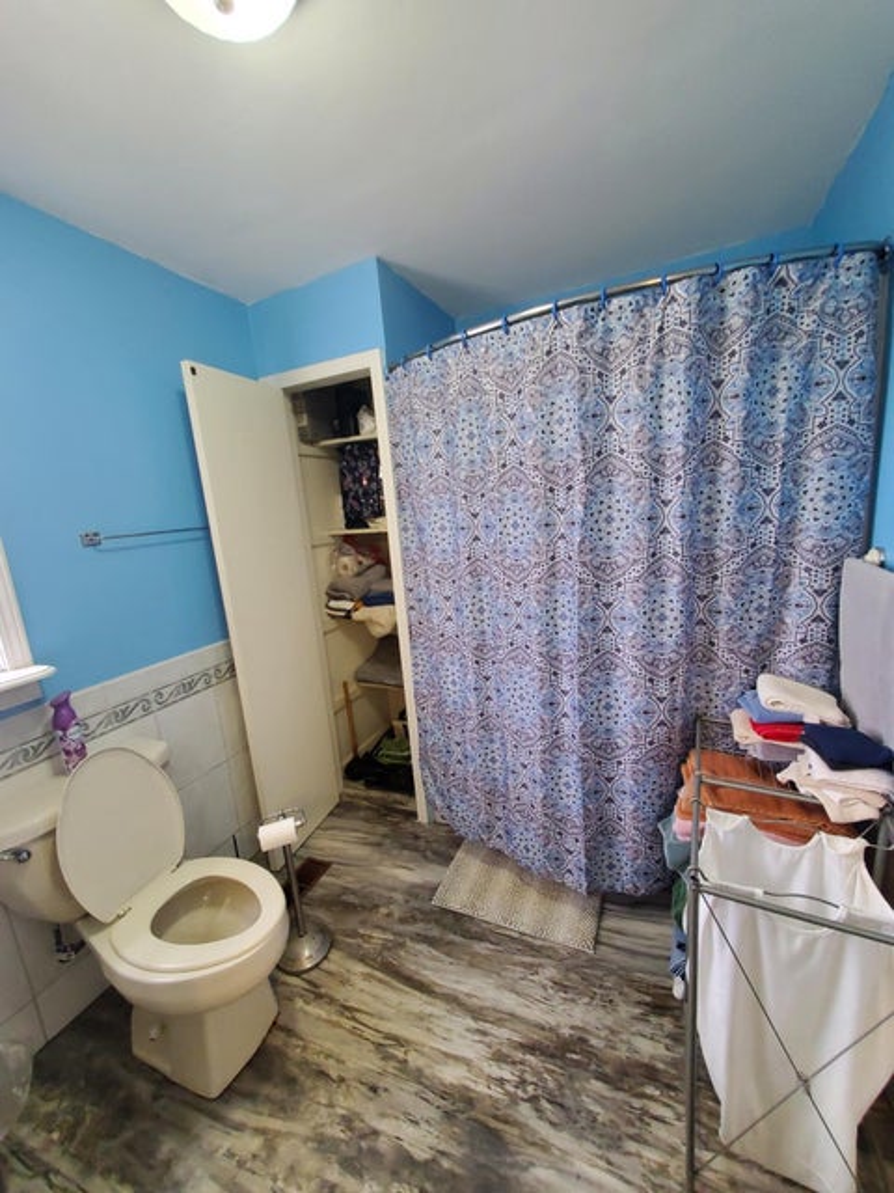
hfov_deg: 89.9
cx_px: 447
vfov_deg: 106.2
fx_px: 448
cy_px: 596
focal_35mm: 13
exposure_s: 1/60
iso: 320
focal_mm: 1.8
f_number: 2.2
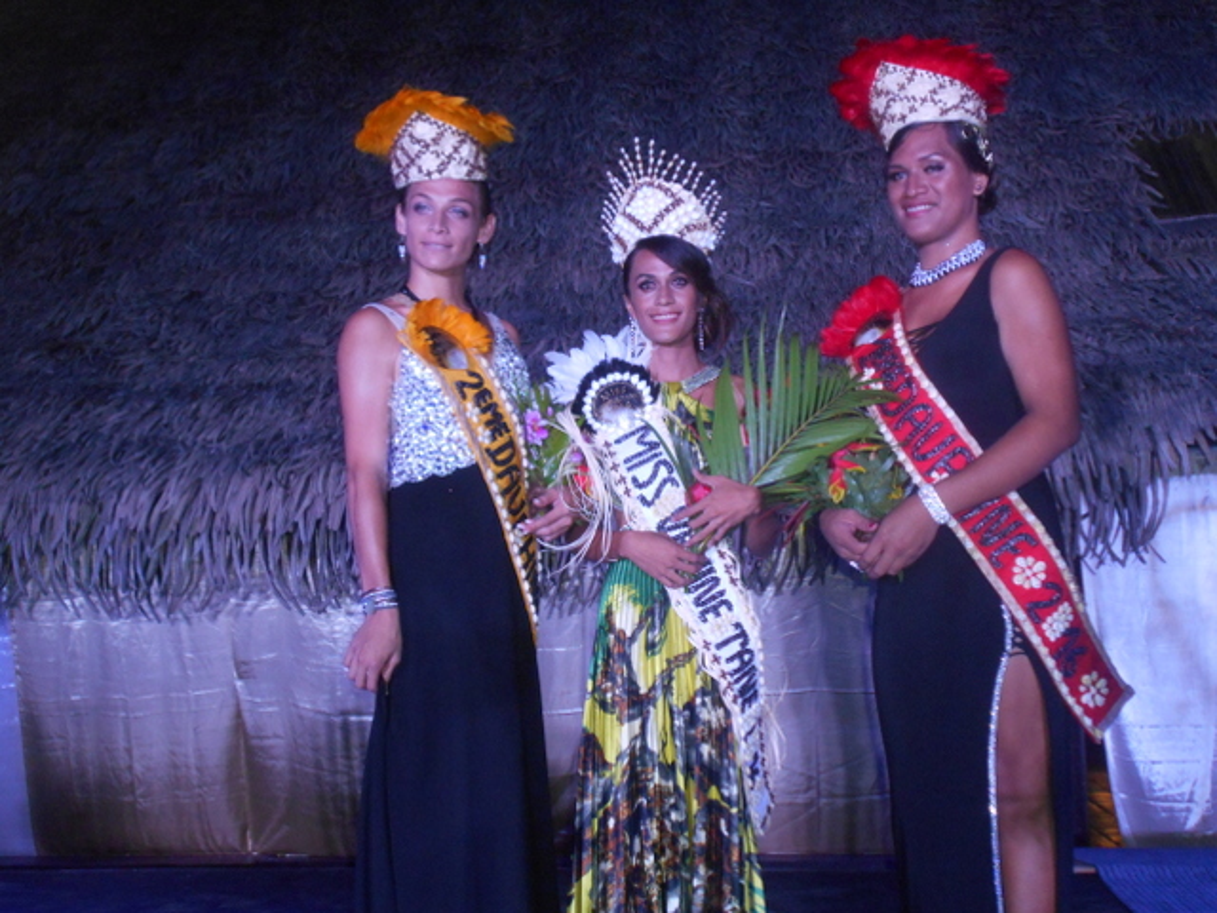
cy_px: 456
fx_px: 1547
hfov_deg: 42.9
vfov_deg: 32.9
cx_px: 608
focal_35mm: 44
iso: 450
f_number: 4.2
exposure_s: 1/30
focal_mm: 7.7
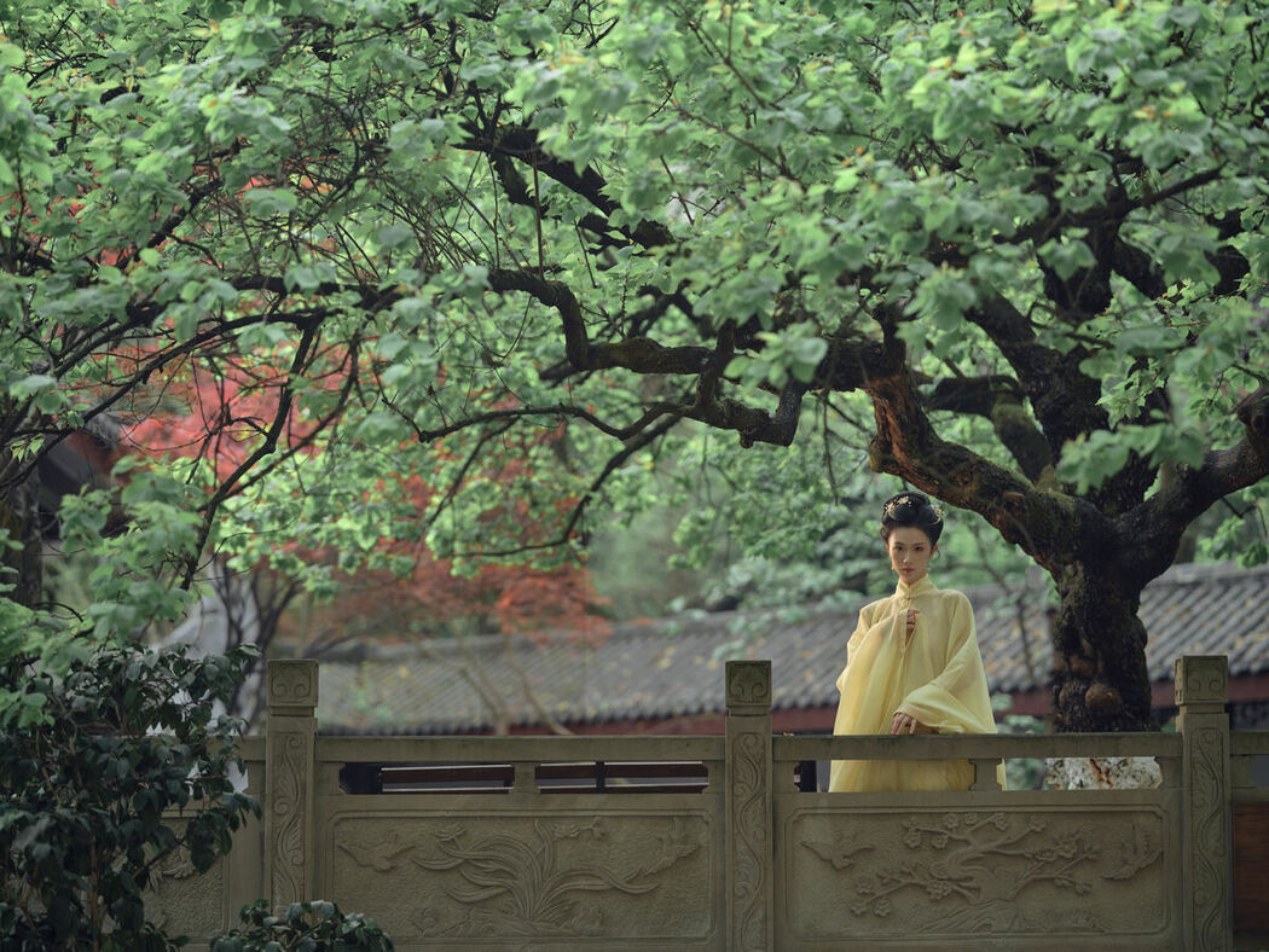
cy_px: 476
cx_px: 634
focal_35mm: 87
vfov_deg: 17.0
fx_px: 3190
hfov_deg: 22.5
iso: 200
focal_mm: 110
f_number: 2.5
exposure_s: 1/250
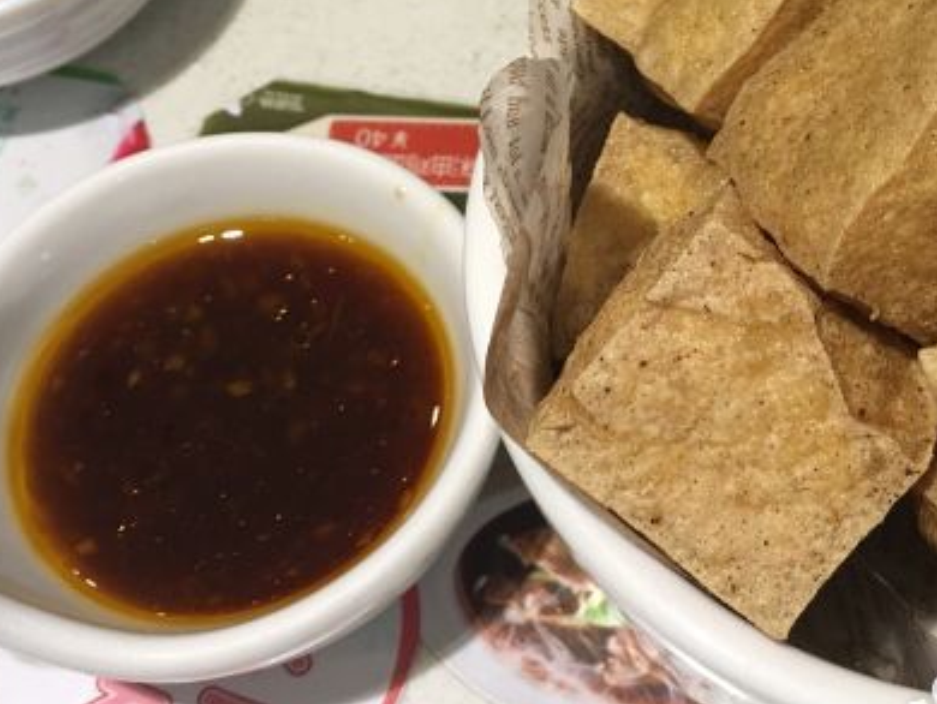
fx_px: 1408
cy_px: 222
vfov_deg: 27.8
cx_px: 670
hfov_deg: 36.2
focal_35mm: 52
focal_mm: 4.15
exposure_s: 1/33
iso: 64
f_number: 2.2
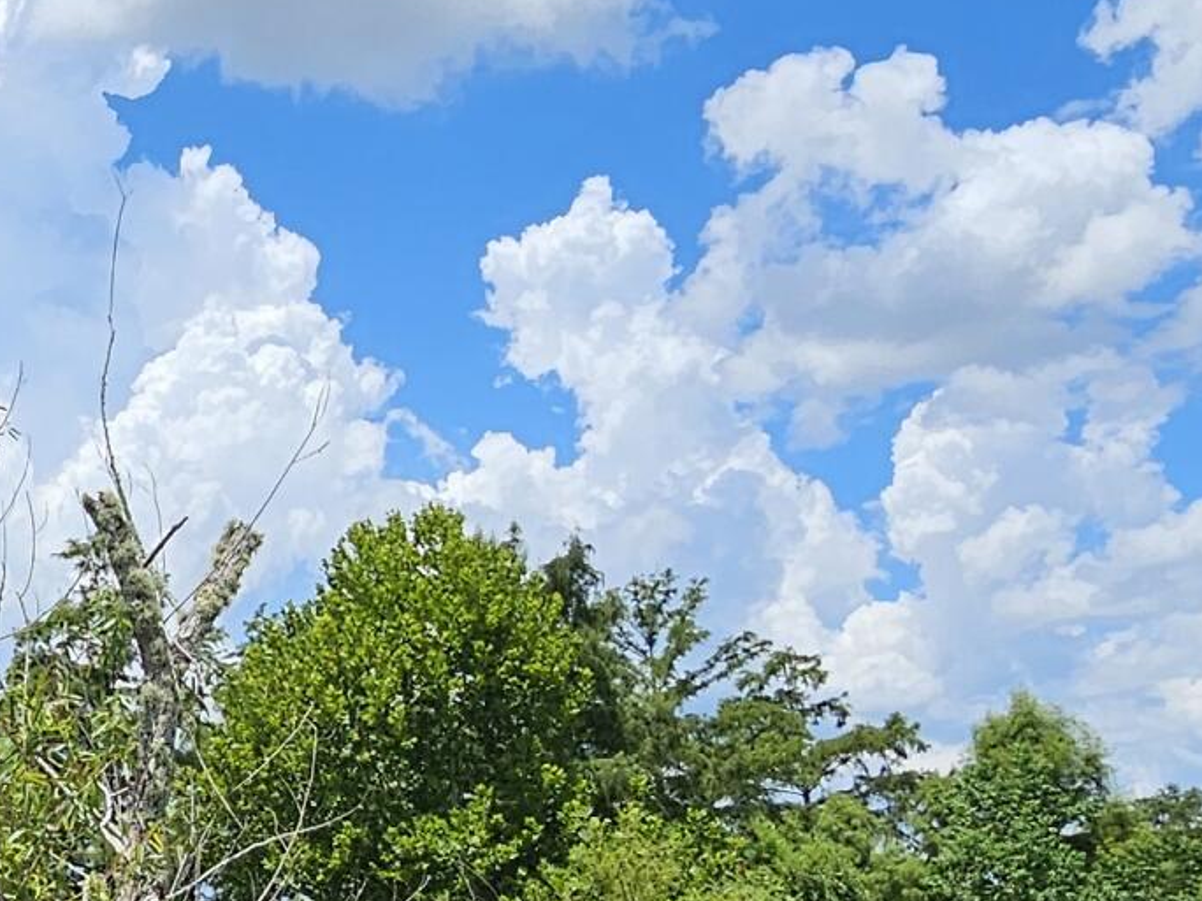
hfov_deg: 30.6
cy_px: 833
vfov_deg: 24.8
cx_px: -84
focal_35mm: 57
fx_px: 1979
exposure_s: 1/3436
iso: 50
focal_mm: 2.2
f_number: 2.2
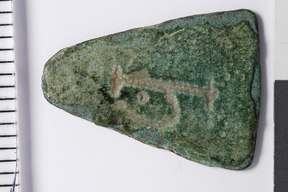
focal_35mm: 82
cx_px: 144
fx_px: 659
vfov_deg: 16.5
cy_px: 96
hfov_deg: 24.6
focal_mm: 55
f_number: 32
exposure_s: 1/100
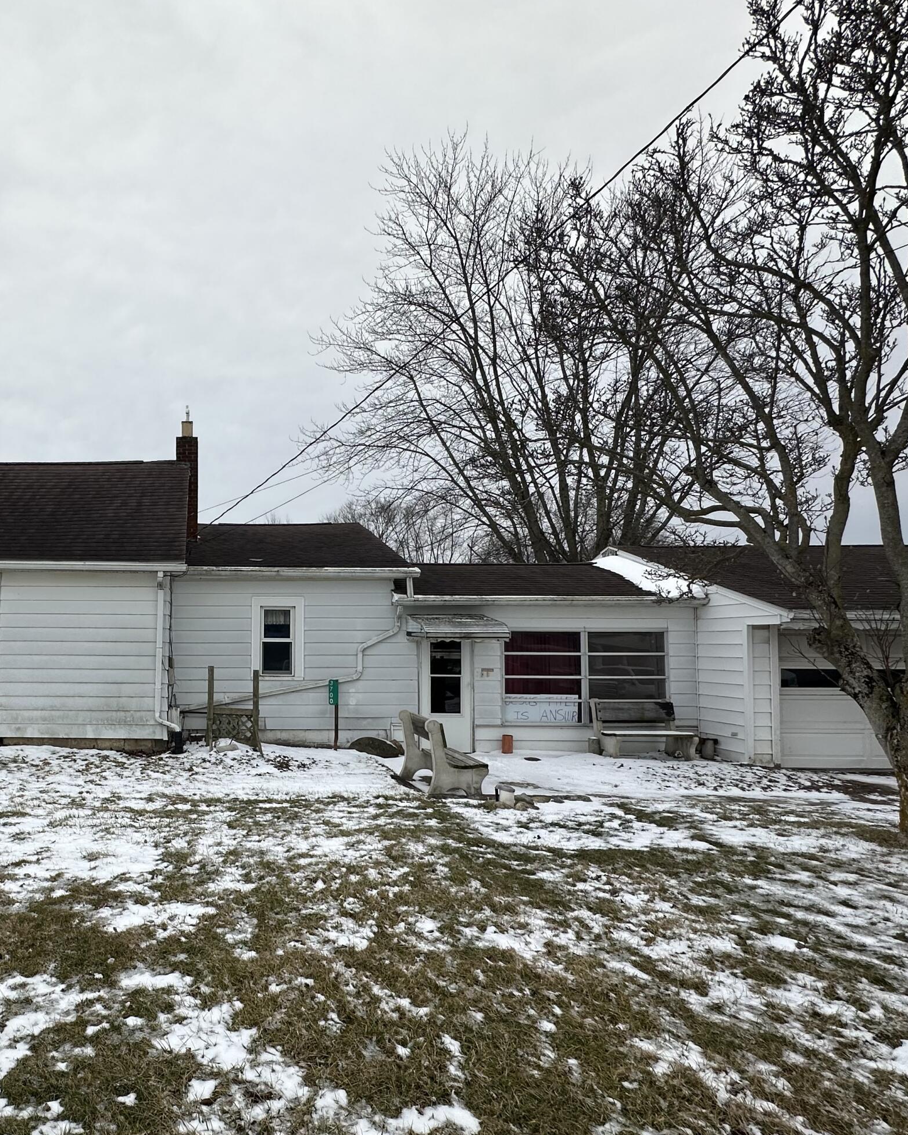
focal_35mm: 21
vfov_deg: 77.4
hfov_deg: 60.7
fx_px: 705
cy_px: 623
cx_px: 192
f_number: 2.2
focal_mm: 2.22
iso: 40
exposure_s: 1/1052
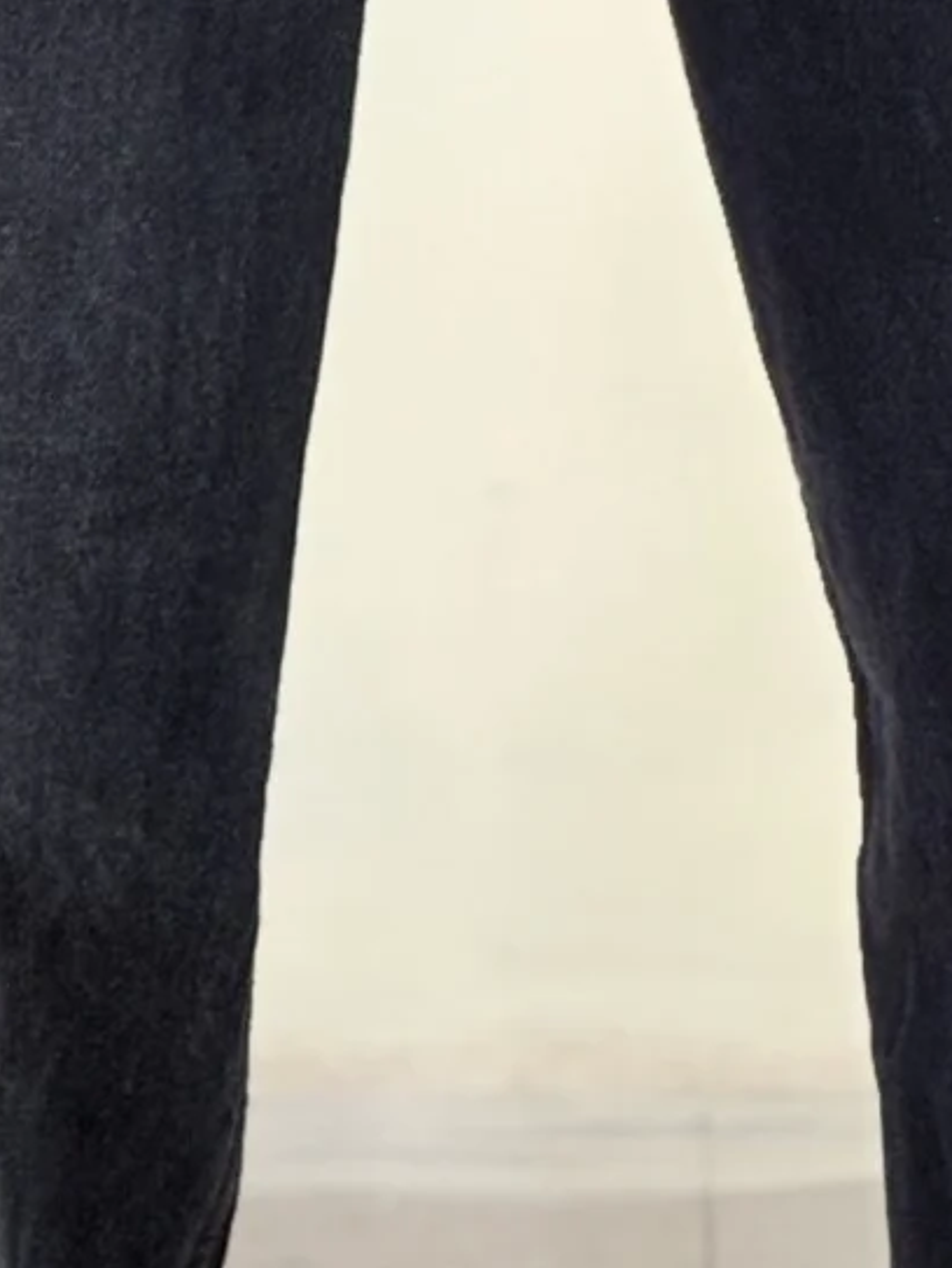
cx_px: 492
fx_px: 8973
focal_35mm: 245
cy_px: -112
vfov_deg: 8.0
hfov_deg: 6.1
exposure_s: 1/50
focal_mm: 5.96
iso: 125
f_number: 1.6
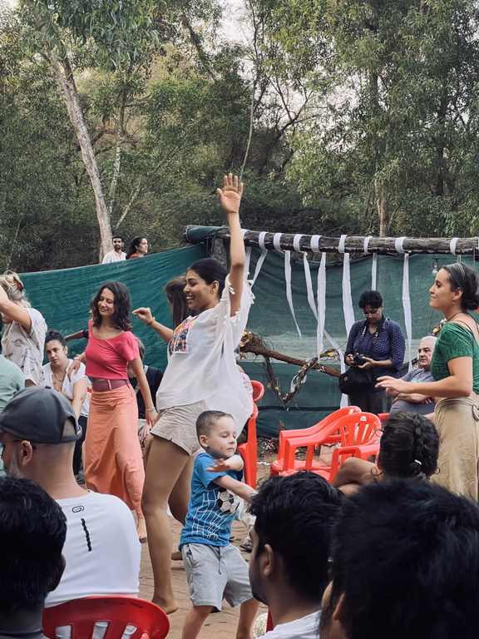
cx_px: 240
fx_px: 1421
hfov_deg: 19.1
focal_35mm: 77
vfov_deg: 25.3
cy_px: 320
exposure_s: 1/99
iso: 160
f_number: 2.8
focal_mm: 9
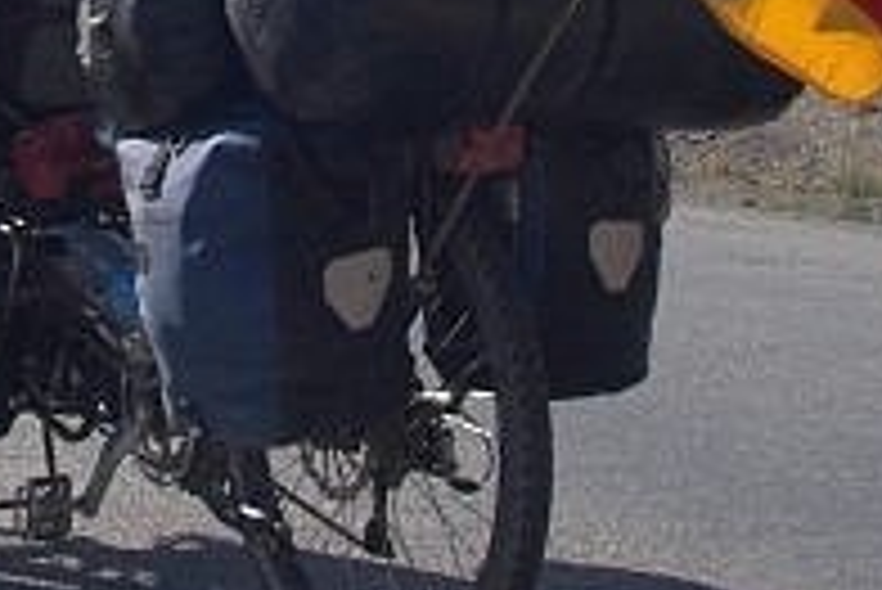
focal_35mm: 110
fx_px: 2697
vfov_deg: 12.2
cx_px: 297
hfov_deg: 18.5
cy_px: -110
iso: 400
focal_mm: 18
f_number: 11
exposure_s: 1/500
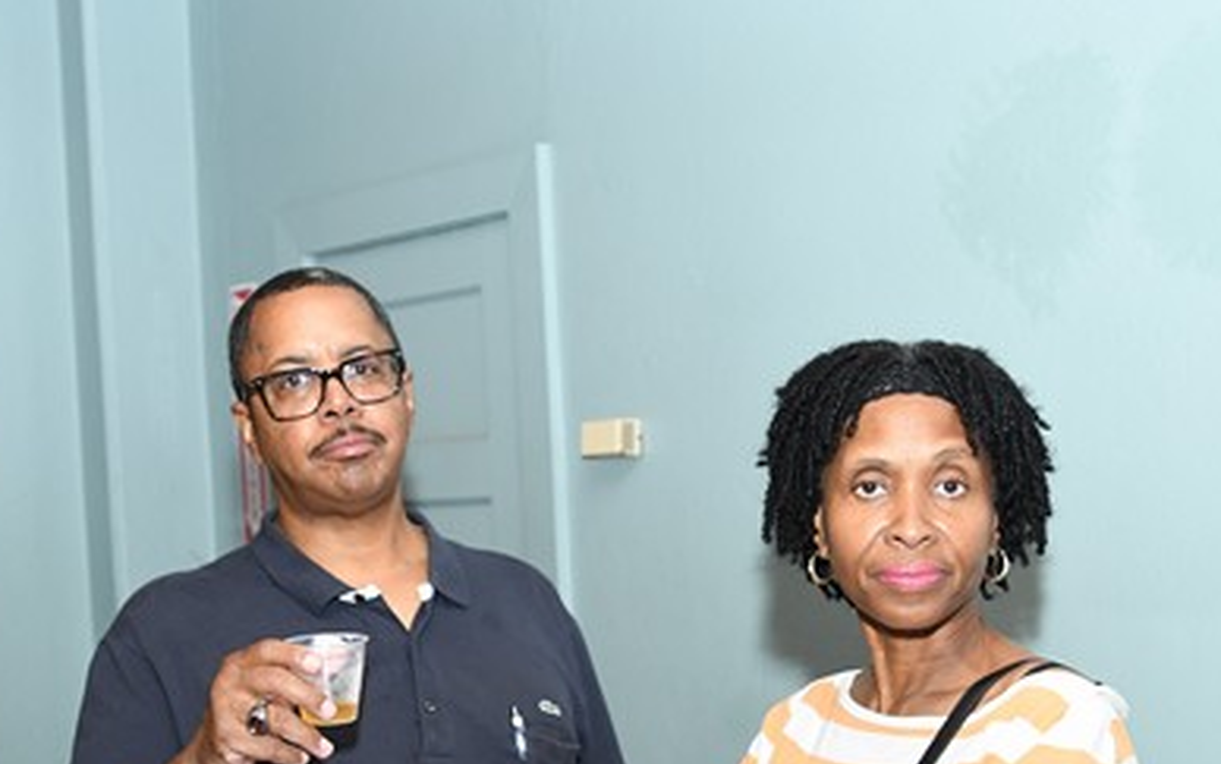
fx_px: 2164
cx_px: 617
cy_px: 567
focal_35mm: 65
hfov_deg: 31.5
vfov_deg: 19.9
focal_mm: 30
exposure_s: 1/125
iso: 1000
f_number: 3.5
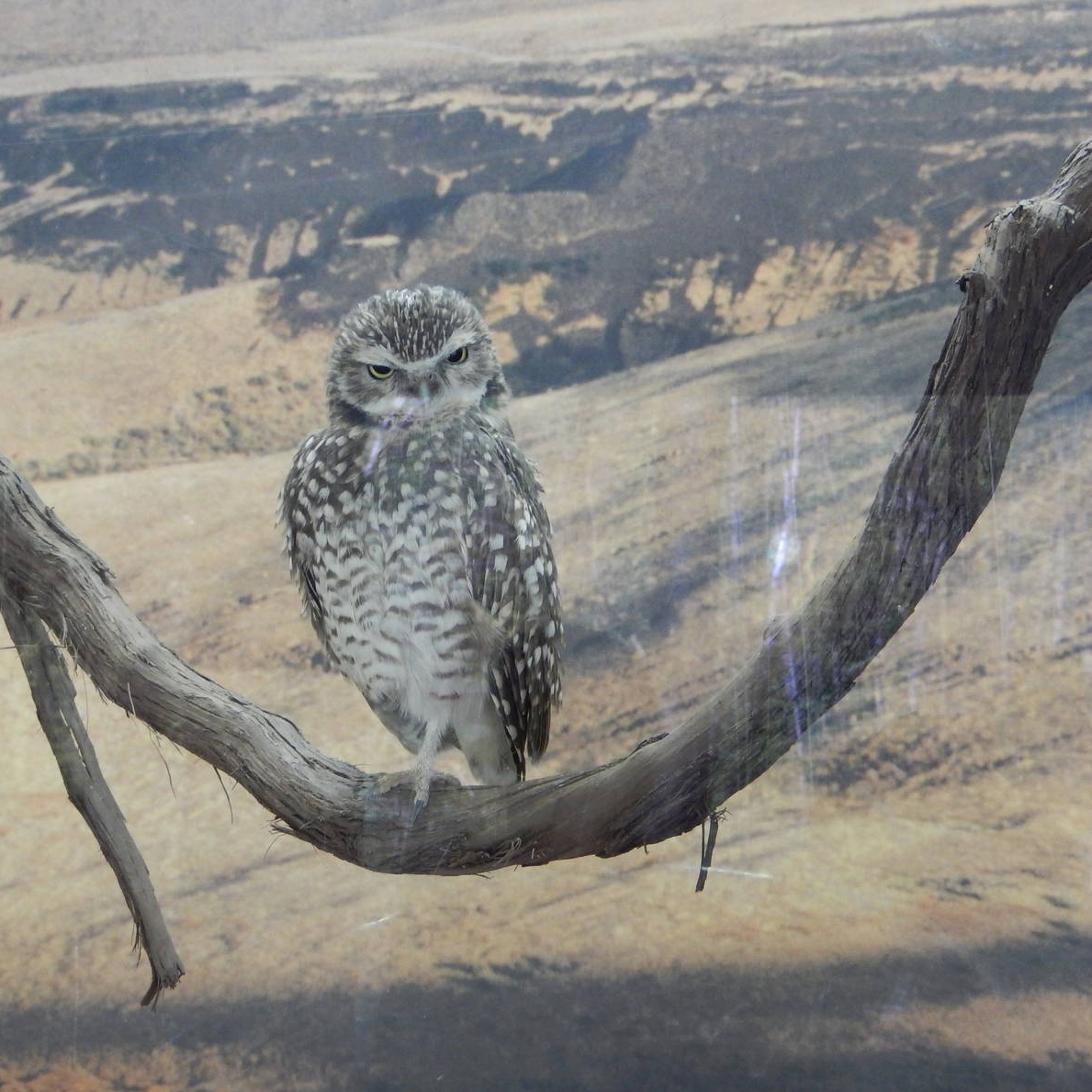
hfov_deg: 24.9
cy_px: 542
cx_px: 415
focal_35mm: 69
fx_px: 2463
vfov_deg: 25.0
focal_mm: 10.4
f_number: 4.6
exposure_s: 1/30
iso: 400
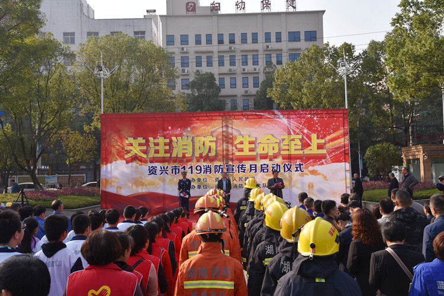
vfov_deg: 35.1
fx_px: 469
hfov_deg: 50.7
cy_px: 148
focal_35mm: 38
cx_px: 222
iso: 200
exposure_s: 1/250
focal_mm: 38
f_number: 8
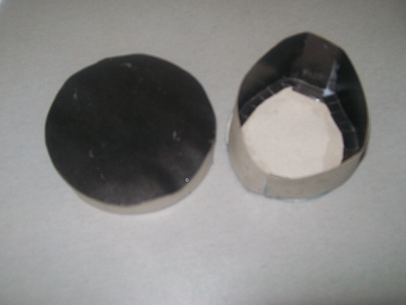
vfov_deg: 32.9
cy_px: 138
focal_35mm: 44
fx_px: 516
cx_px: 199
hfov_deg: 42.9
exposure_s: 1/30
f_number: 2.7
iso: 80
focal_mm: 6
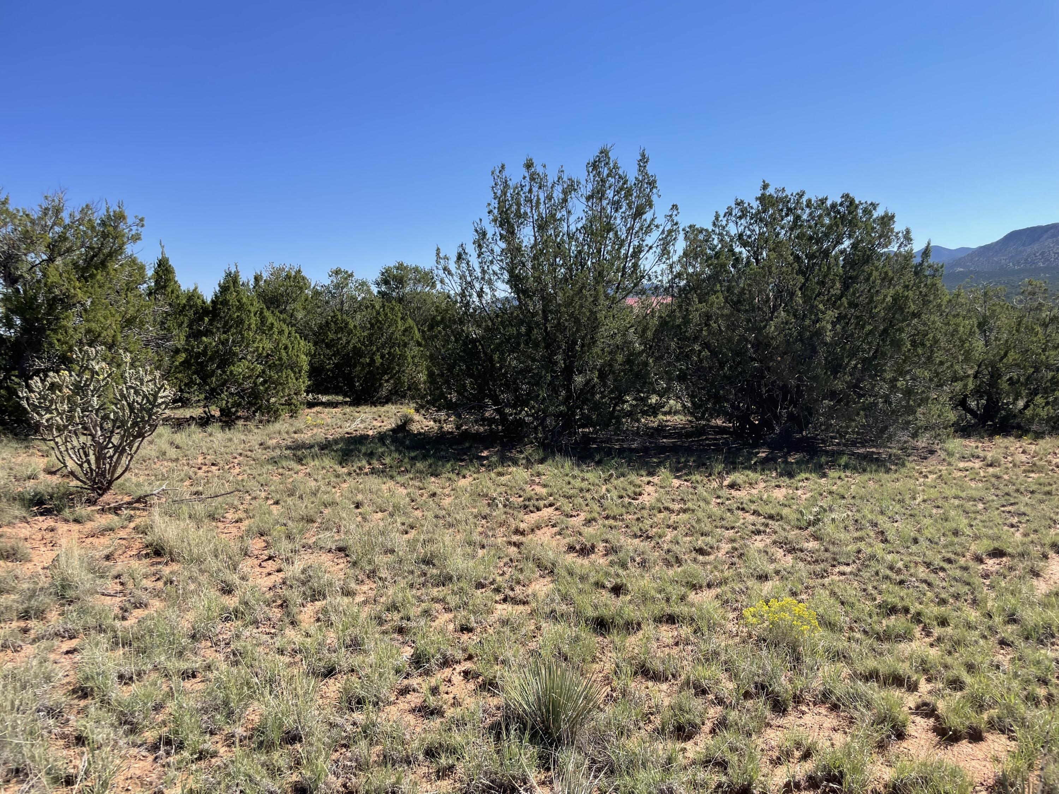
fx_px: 795
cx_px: 530
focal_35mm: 26
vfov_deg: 53.1
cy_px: 397
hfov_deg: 67.3
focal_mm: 4.2
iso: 32
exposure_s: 1/2747
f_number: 1.6
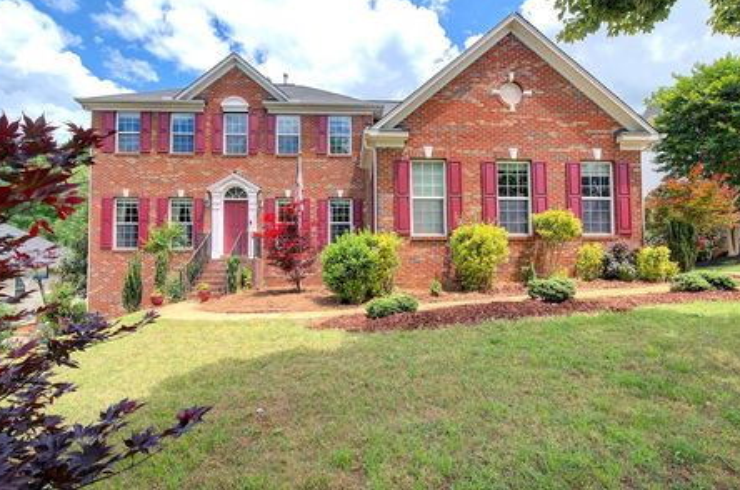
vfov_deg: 67.1
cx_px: 365
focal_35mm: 18
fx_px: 369
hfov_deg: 90.1
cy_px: 246
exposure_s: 1/160
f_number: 11
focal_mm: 16
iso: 400
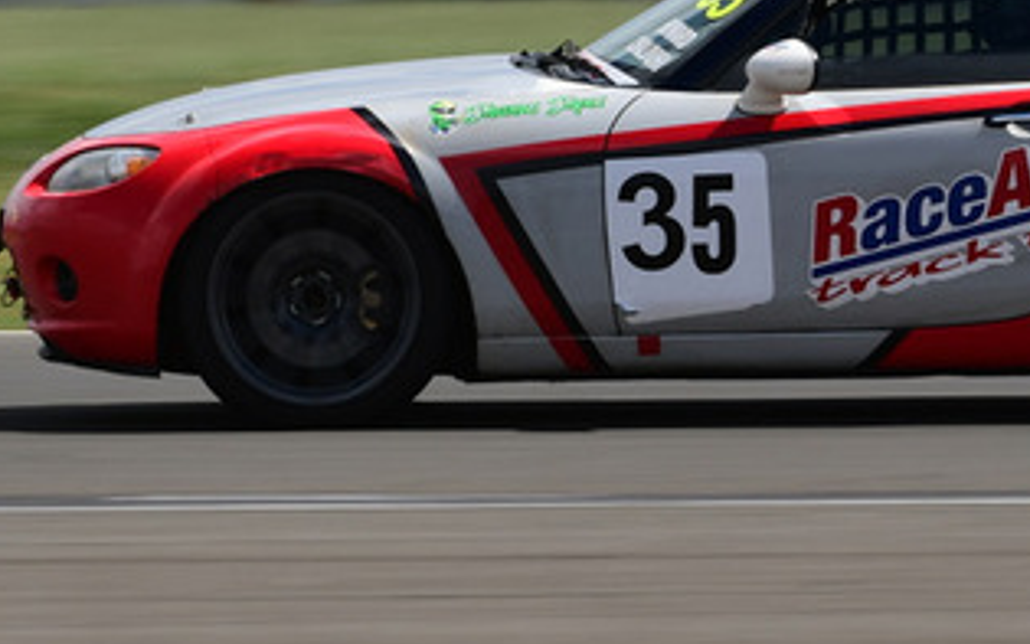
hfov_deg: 2.7
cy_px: -134
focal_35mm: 778
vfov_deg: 1.7
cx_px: 791
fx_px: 21843
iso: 100
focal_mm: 200
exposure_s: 1/200
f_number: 11
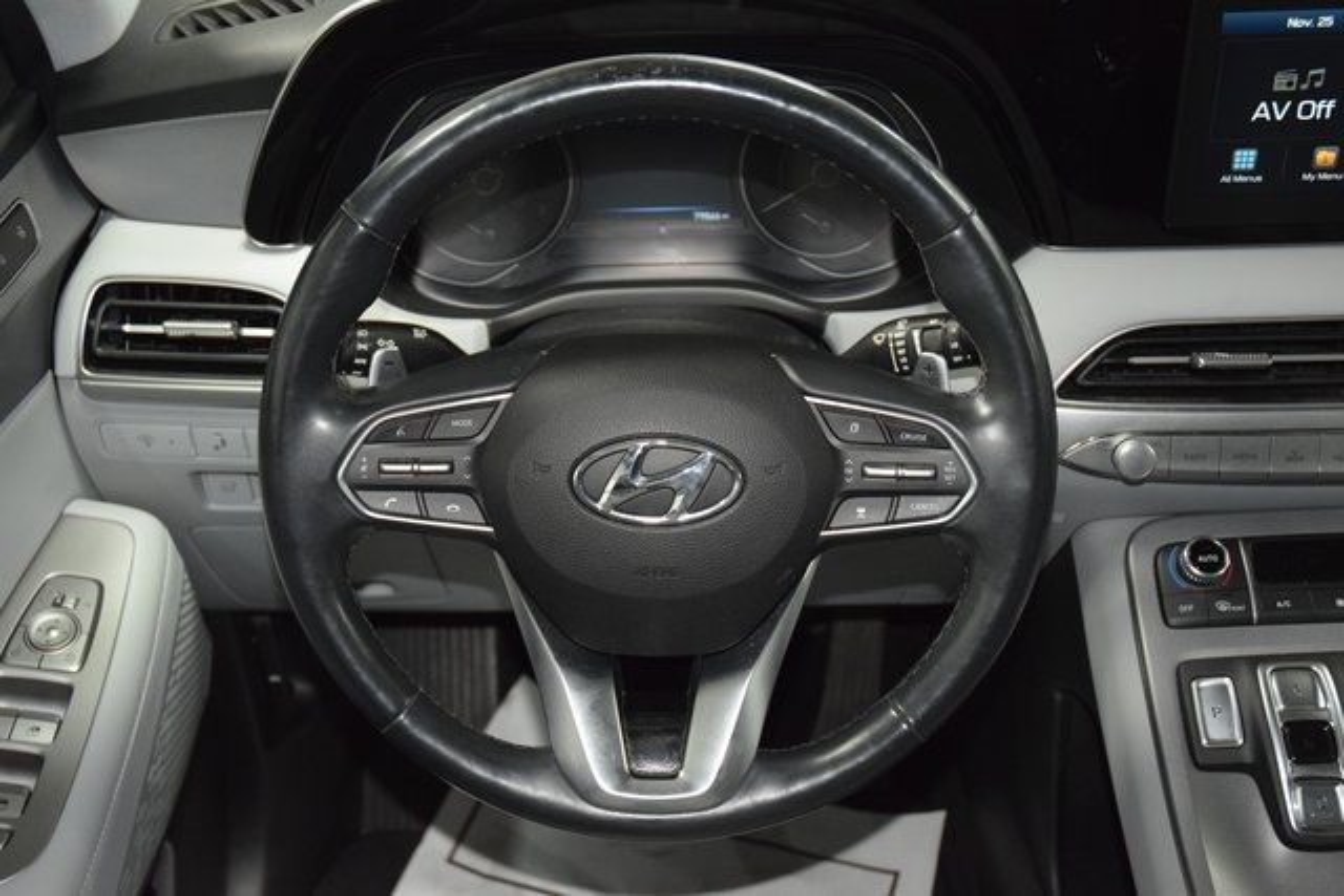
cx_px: 672
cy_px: 448
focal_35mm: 44
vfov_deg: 30.9
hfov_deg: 45.0
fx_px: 1624
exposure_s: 1/50
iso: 2500
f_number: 3.8
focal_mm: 29
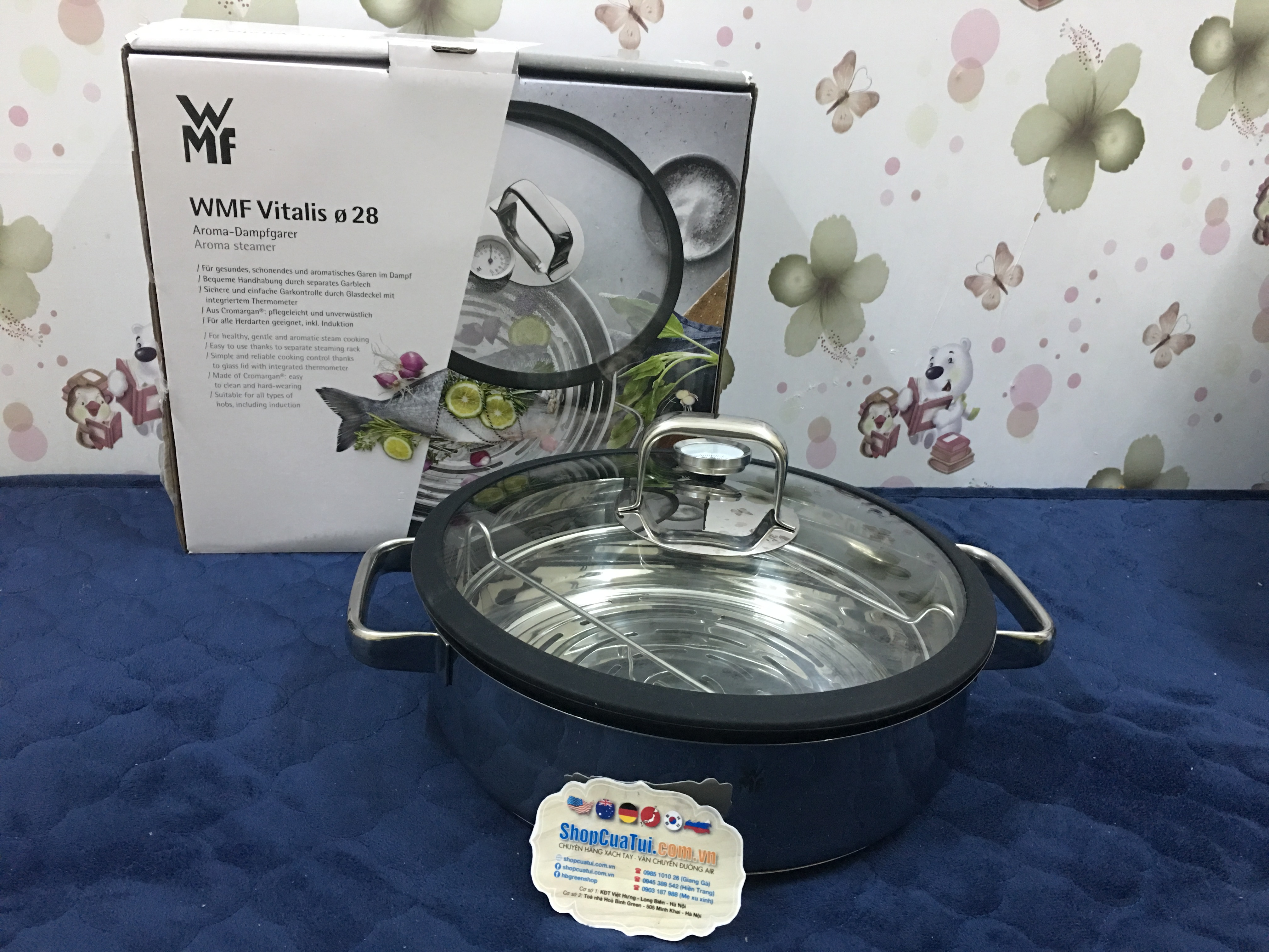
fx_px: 1063
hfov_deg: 61.7
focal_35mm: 29
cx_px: 634
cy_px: 476
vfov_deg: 48.2
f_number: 2.2
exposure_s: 1/8
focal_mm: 4.15
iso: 125
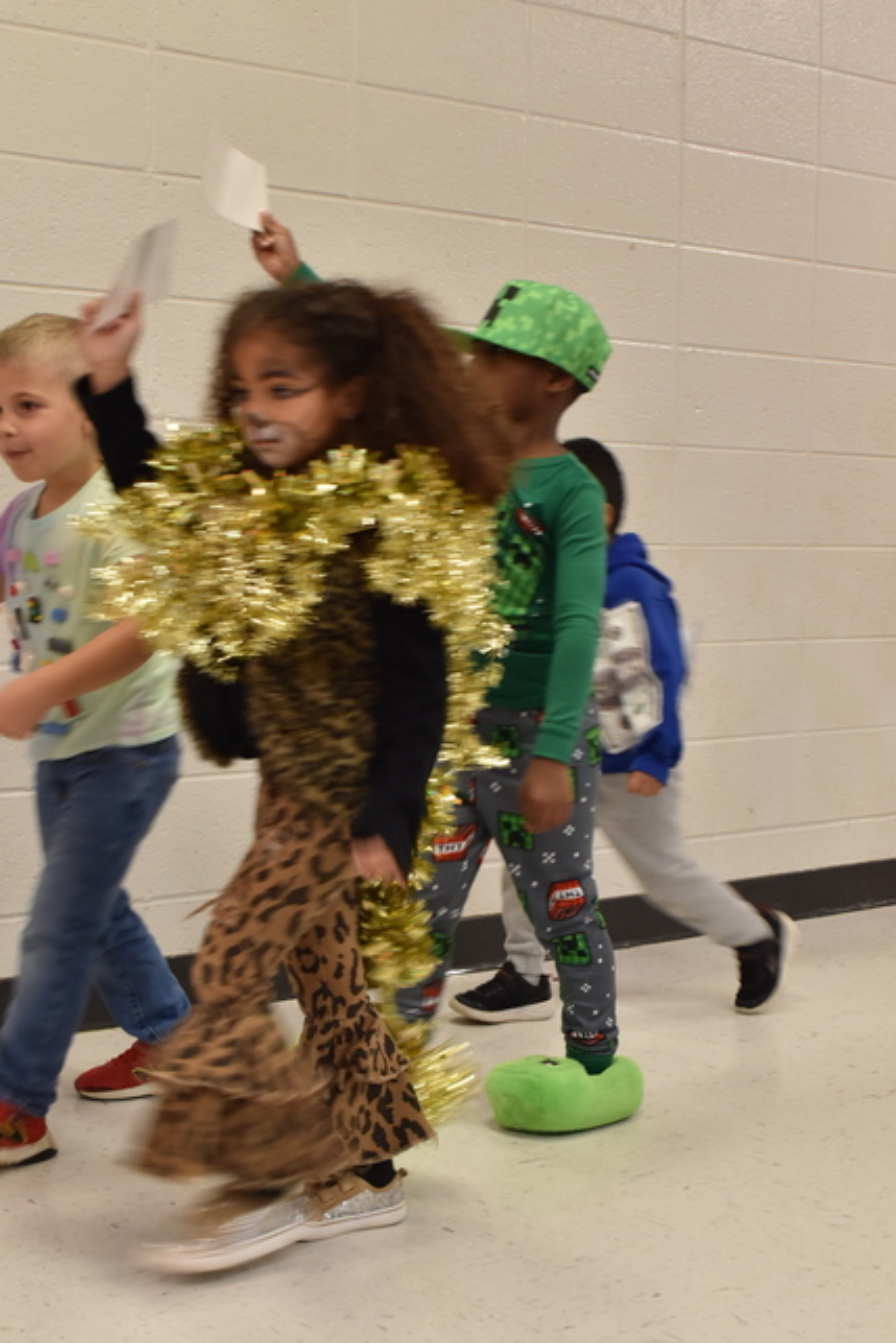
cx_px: 485
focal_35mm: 56
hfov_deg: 24.2
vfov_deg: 35.6
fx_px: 2089
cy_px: 691
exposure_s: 1/50
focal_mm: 30
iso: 560
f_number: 7.1
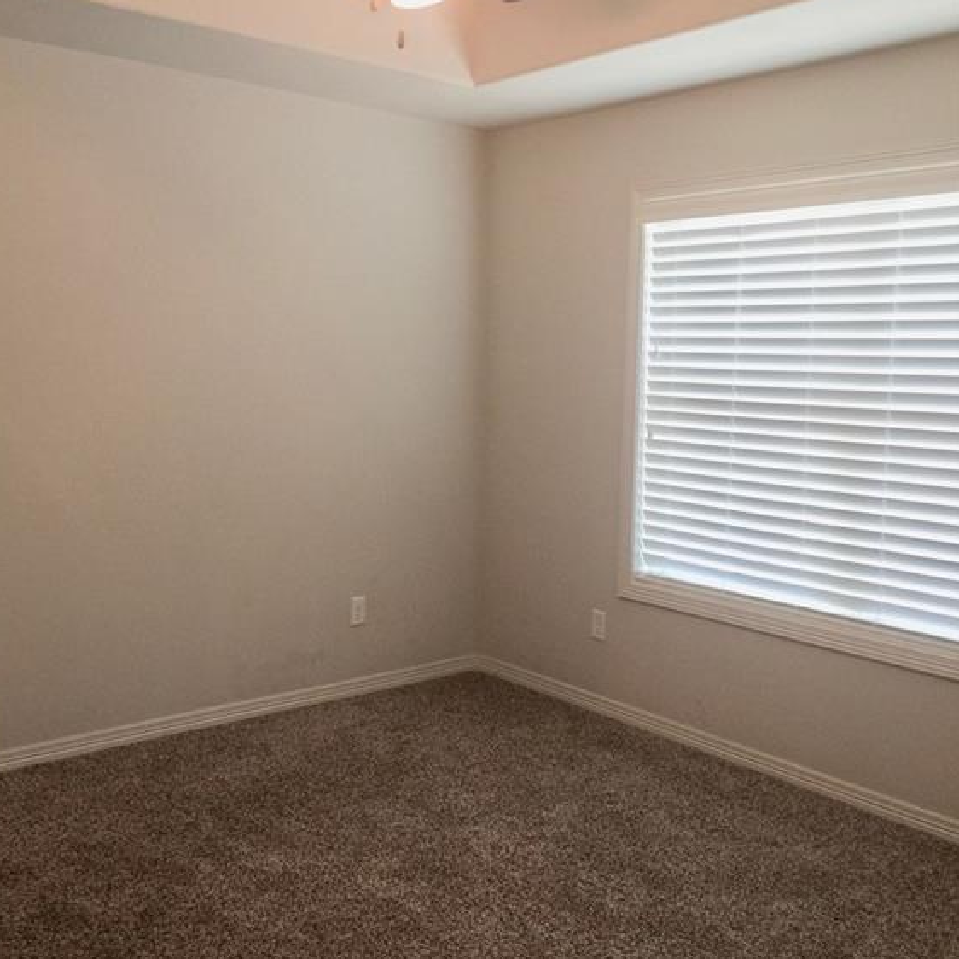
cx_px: 473
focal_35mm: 35
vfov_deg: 47.2
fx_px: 1097
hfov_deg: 47.2
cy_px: 450
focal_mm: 4.15
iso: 50
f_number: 2.2
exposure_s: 1/30
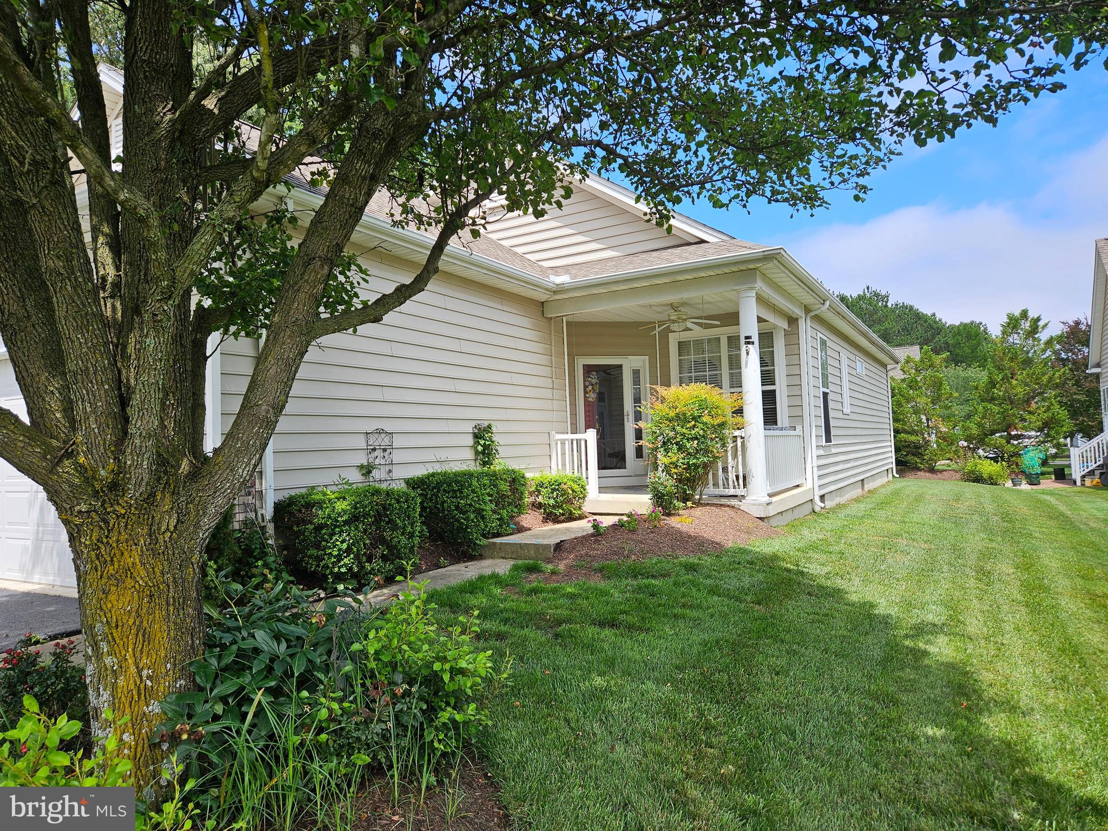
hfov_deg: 73.9
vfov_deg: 58.9
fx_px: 736
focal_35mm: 23
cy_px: 416
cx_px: 554
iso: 25
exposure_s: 1/1067
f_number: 1.8
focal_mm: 5.4
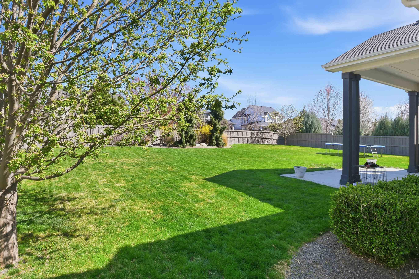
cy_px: 130
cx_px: 210
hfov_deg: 90.0
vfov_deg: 67.3
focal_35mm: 18
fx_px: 209
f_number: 11
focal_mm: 16
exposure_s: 1/200
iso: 320
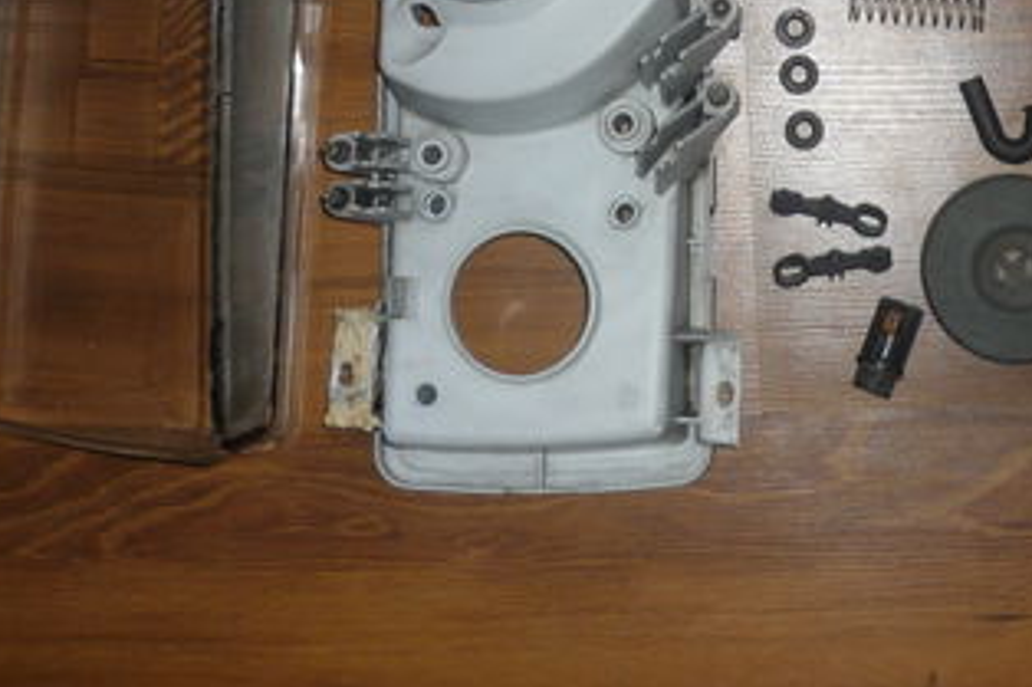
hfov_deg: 28.4
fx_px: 2006
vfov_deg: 18.6
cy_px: -99
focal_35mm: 70
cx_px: 789
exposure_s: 1/30
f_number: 2.8
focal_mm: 5.5
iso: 100
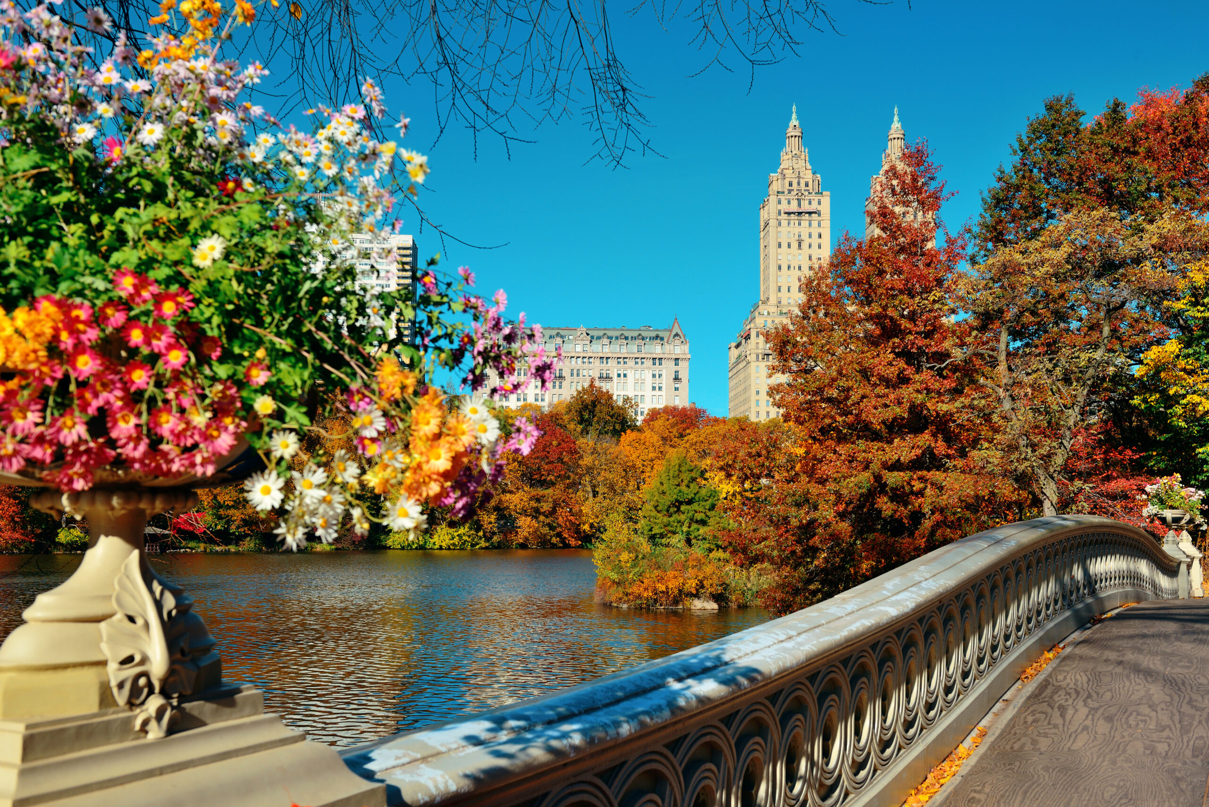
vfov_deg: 35.1
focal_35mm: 38
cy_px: 404
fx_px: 1276
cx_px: 604
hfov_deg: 50.7
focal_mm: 38
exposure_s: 1/800
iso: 200
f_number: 7.1
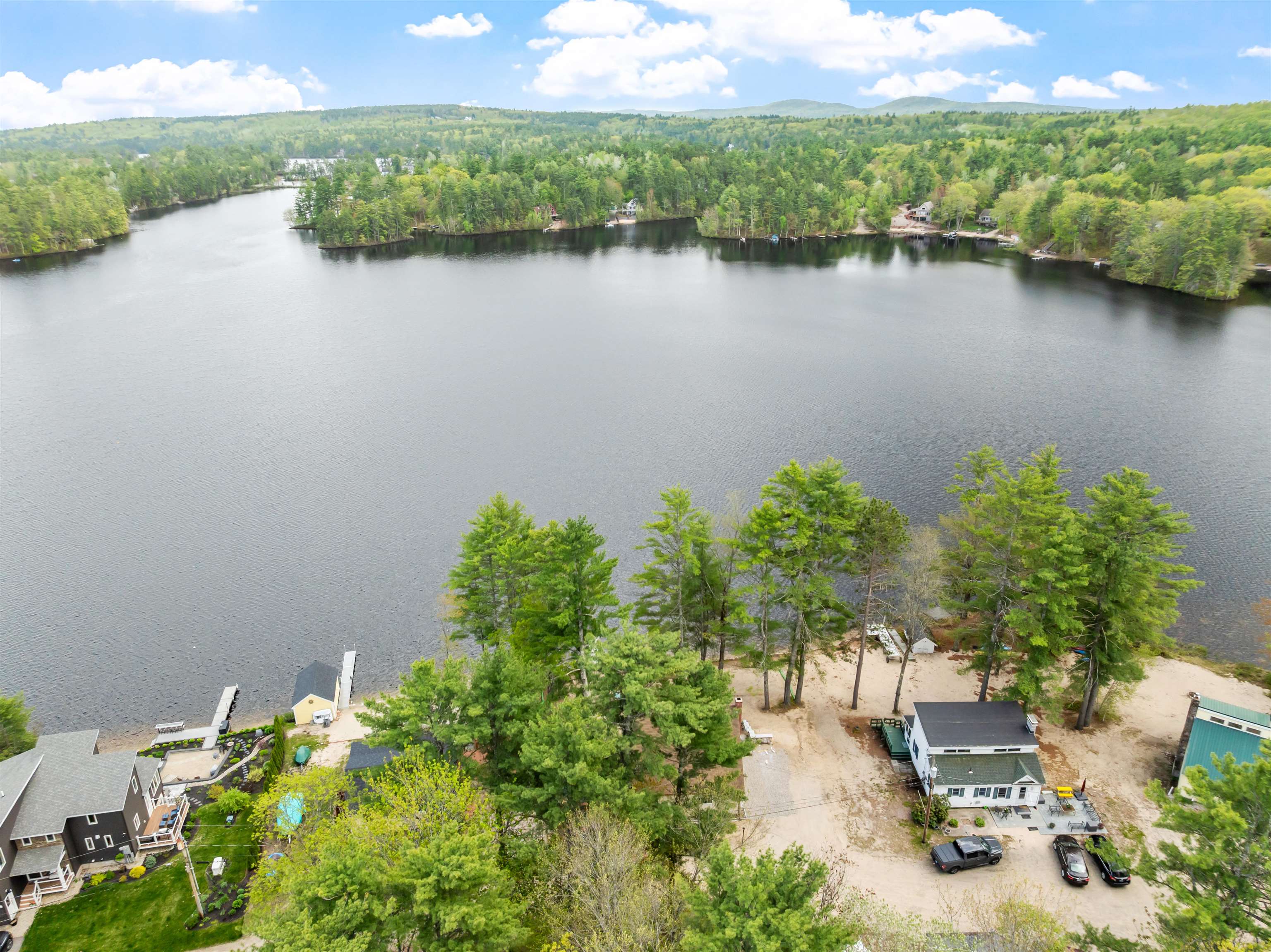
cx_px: 636
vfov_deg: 56.8
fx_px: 881
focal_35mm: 24
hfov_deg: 71.6
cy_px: 476
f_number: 2.8
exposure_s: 1/1000
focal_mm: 12.29
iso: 150
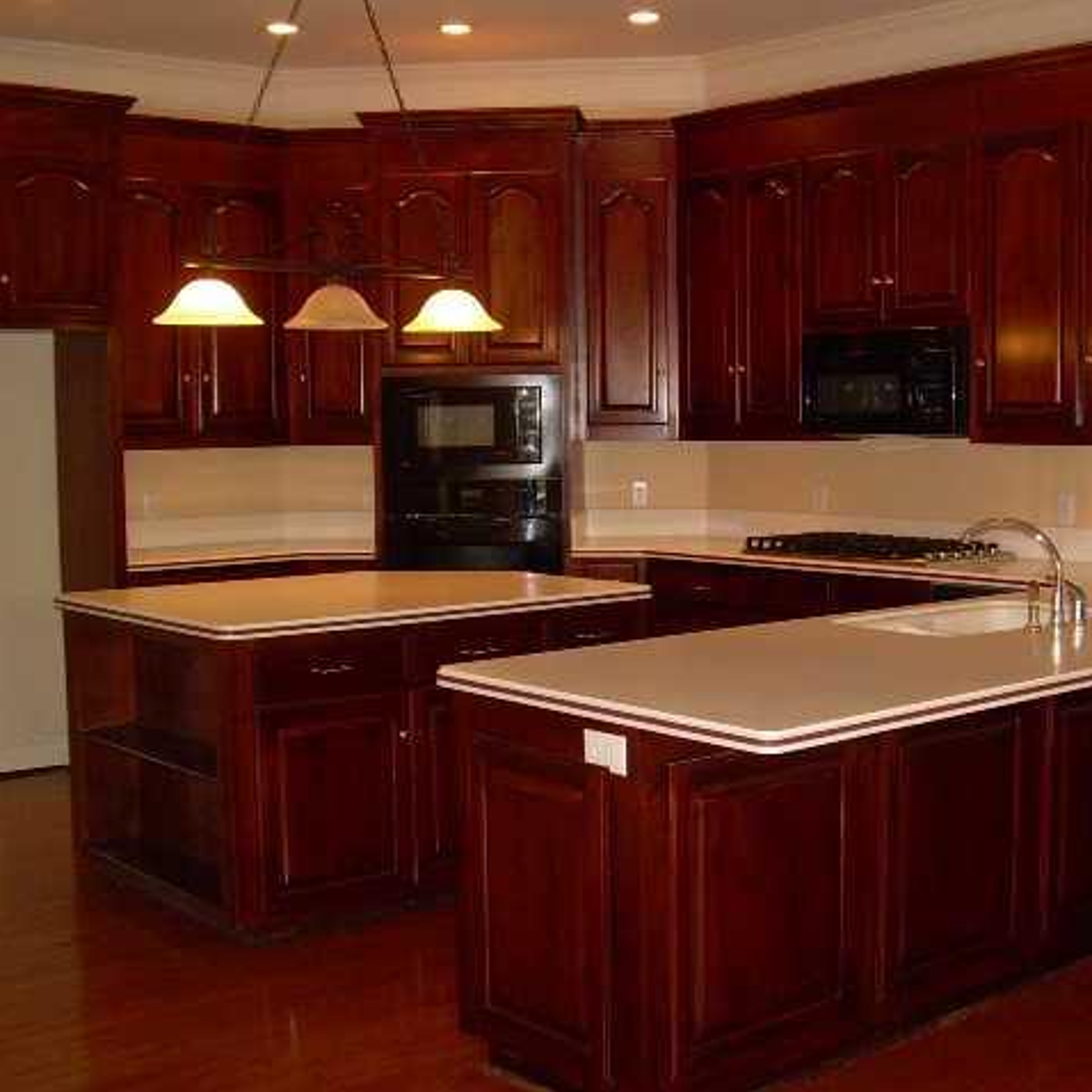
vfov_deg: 37.6
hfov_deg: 37.5
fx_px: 1606
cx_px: 619
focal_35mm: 45
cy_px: 546
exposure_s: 1/60
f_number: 2.8
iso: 200
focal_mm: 6.3
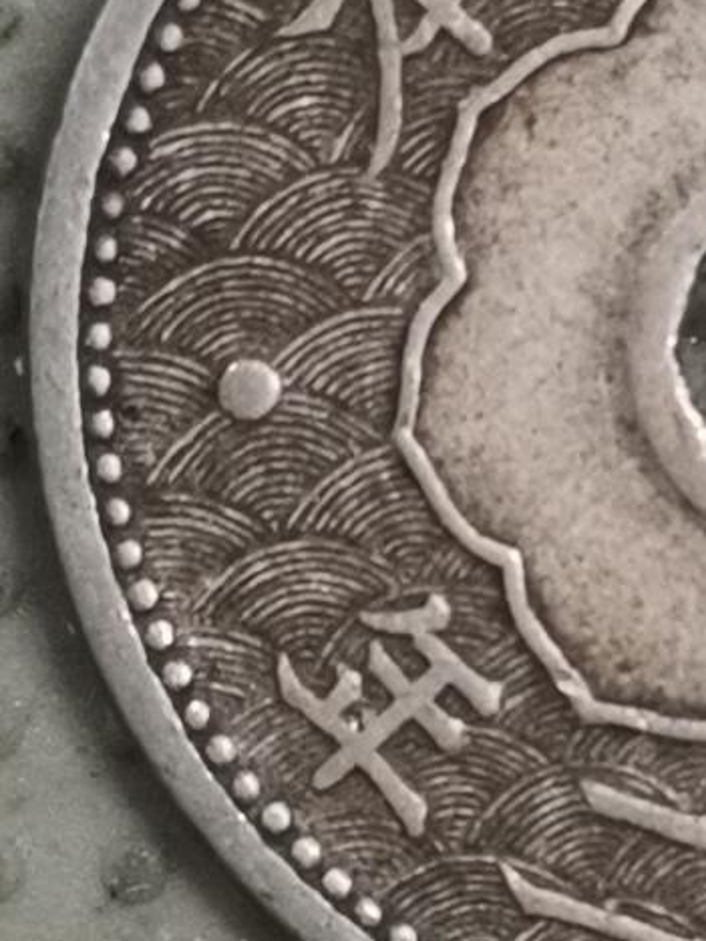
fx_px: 5439
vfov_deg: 9.9
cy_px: 545
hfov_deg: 7.4
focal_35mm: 200
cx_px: 698
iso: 400
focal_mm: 4.75
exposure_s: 1/25.7
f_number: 1.8
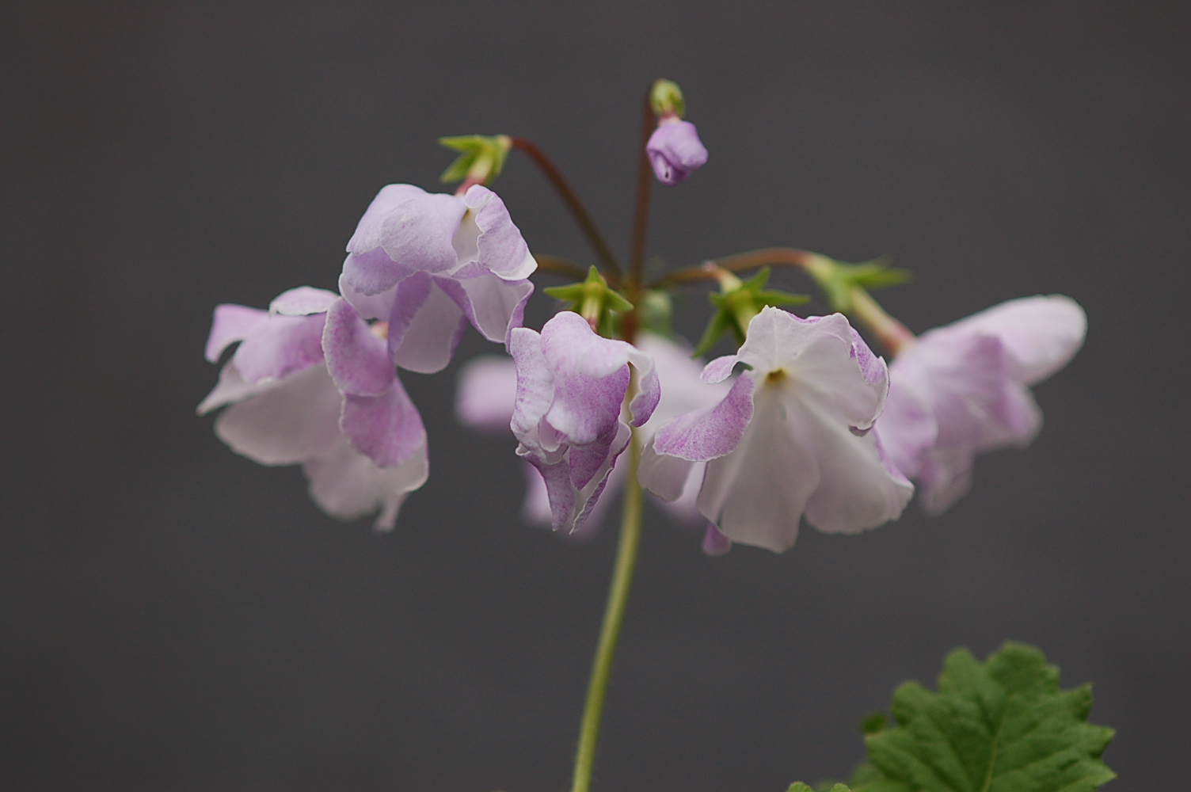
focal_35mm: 158
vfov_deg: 8.7
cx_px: 596
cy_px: 396
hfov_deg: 13.1
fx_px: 5206
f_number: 3.2
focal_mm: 105
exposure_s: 1/800
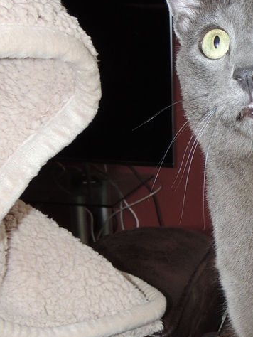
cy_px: 276
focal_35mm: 81
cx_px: 297
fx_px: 789
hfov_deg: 17.4
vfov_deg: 23.7
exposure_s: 1/30
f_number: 3.1
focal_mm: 5.3
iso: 200
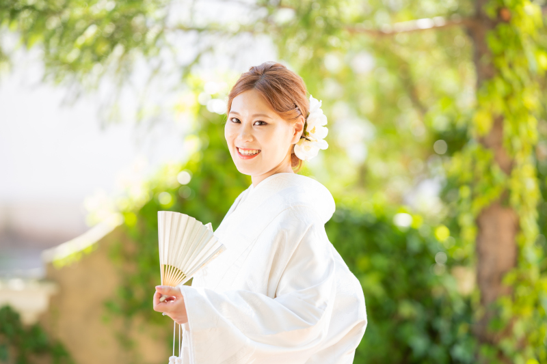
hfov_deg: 15.2
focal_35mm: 135
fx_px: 2051
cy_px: 182
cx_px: 274
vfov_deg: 10.2
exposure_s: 1/500
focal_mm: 135
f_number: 2
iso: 250
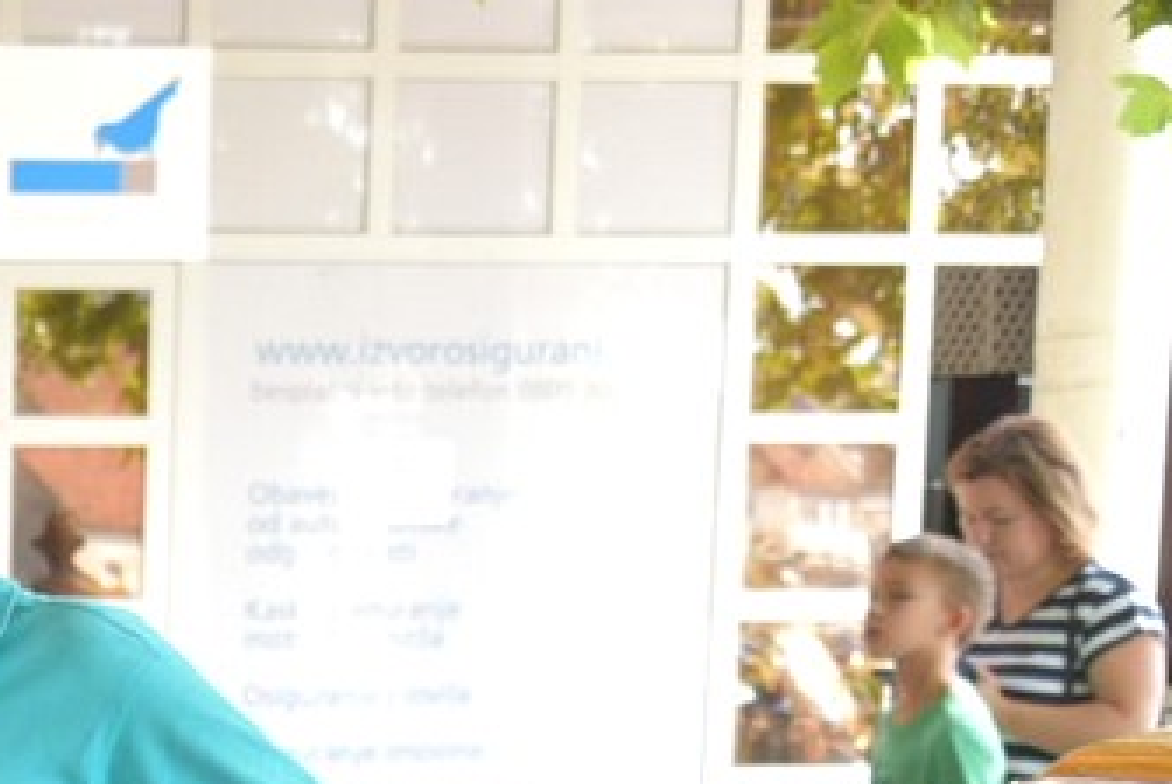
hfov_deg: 12.1
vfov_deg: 8.6
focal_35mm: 153
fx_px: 4985
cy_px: 1516
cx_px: -1085
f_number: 4.5
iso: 400
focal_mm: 38
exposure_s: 1/80
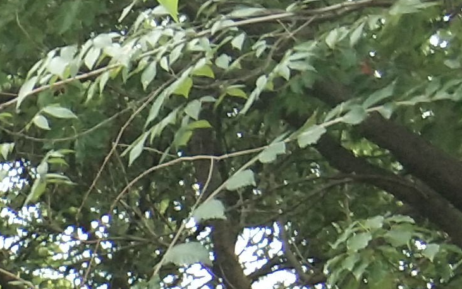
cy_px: 975
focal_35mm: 187
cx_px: -771
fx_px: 2355
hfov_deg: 9.5
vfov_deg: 6.2
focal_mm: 3.69
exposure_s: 1/128
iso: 50
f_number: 2.2
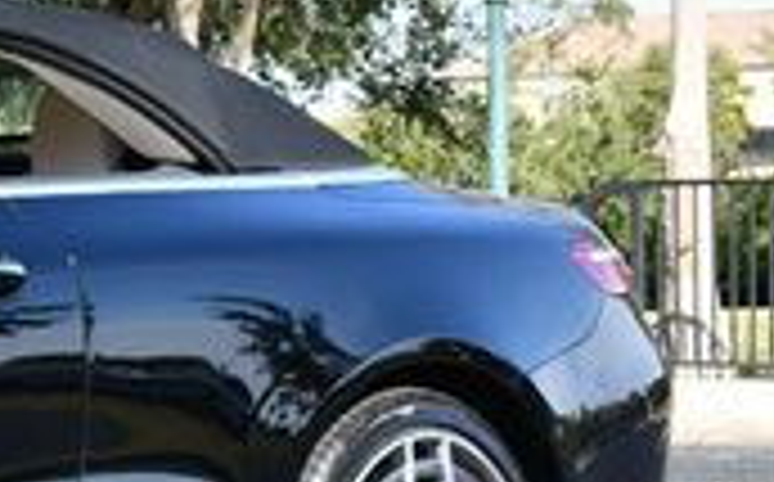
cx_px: -662
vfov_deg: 7.5
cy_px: 149
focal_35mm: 175
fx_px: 3687
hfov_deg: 11.1
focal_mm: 23
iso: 200
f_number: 8
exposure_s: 1/250
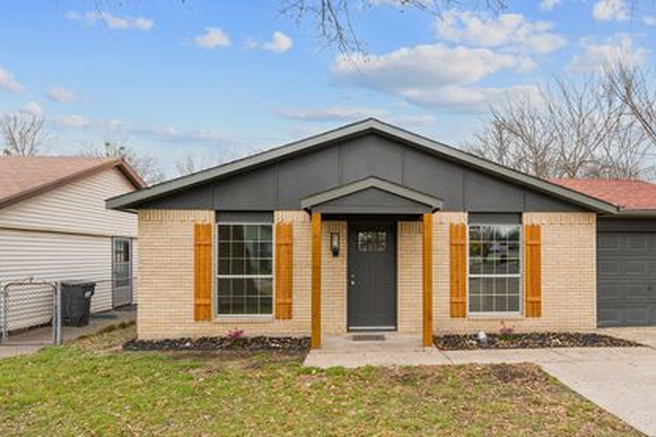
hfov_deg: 73.0
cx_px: 390
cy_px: 249
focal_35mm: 24
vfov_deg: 53.0
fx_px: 437
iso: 100
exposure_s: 1/50
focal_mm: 20
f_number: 9
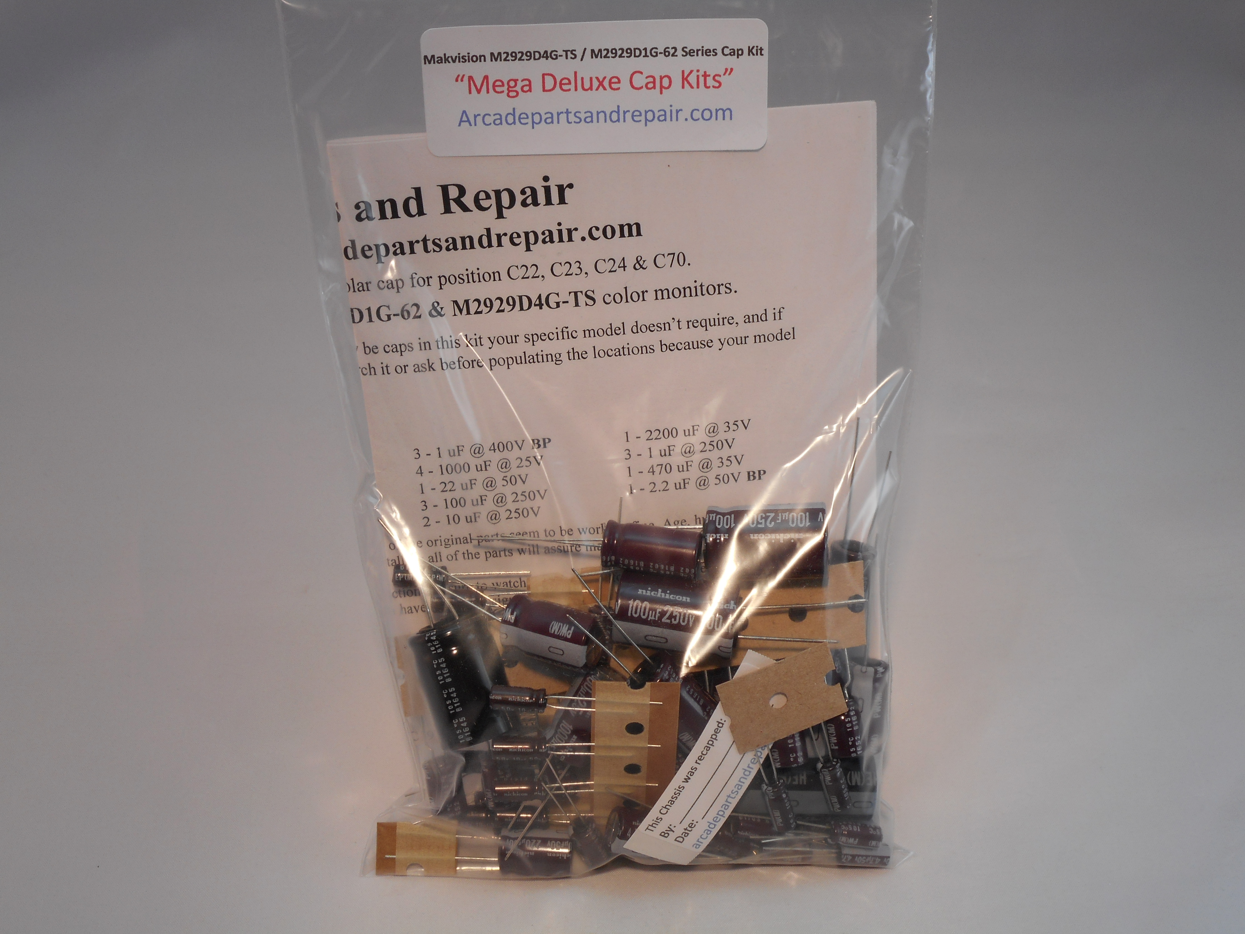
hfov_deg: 37.5
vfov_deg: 28.6
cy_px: 467
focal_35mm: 51
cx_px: 622
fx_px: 1834
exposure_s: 1/30
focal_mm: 9.1
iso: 100
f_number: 4.9
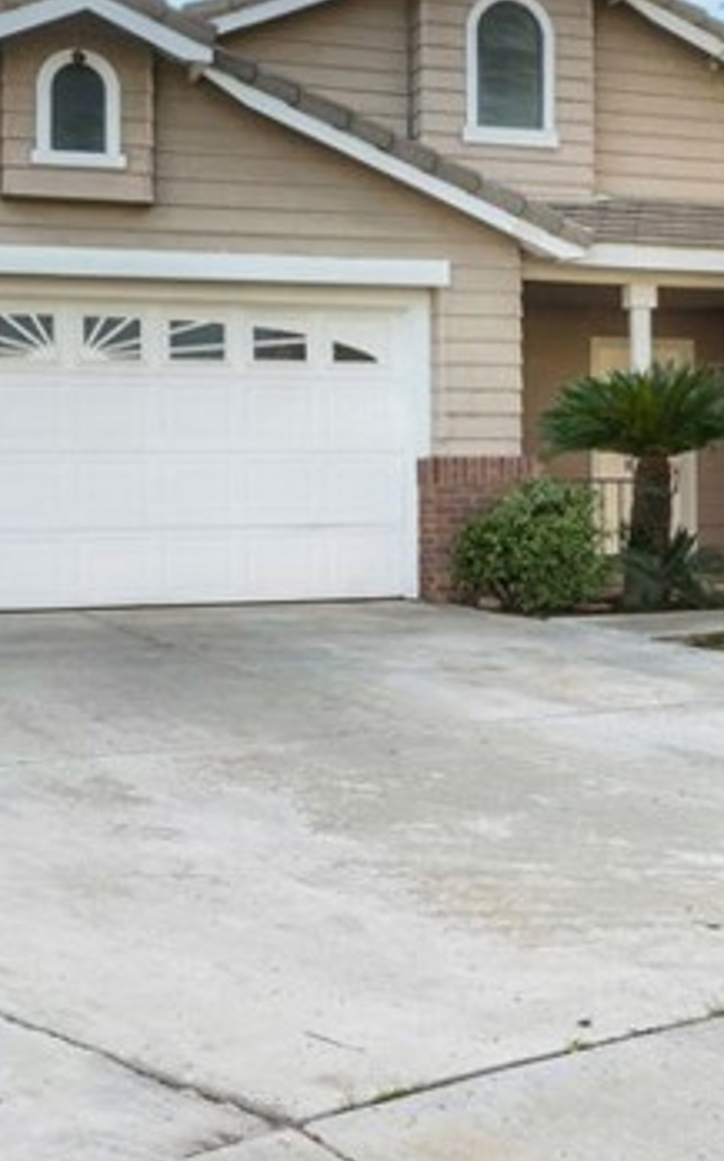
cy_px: 572
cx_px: 524
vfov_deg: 39.6
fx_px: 1613
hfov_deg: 25.1
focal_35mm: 51
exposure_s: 1/20
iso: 400
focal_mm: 17
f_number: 22
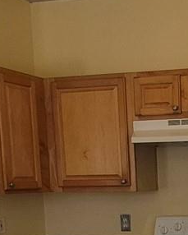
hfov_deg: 19.0
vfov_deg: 25.2
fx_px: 494
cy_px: 247
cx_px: 278
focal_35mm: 71
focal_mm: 1.74
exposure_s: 1/120
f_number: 2.2
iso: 64
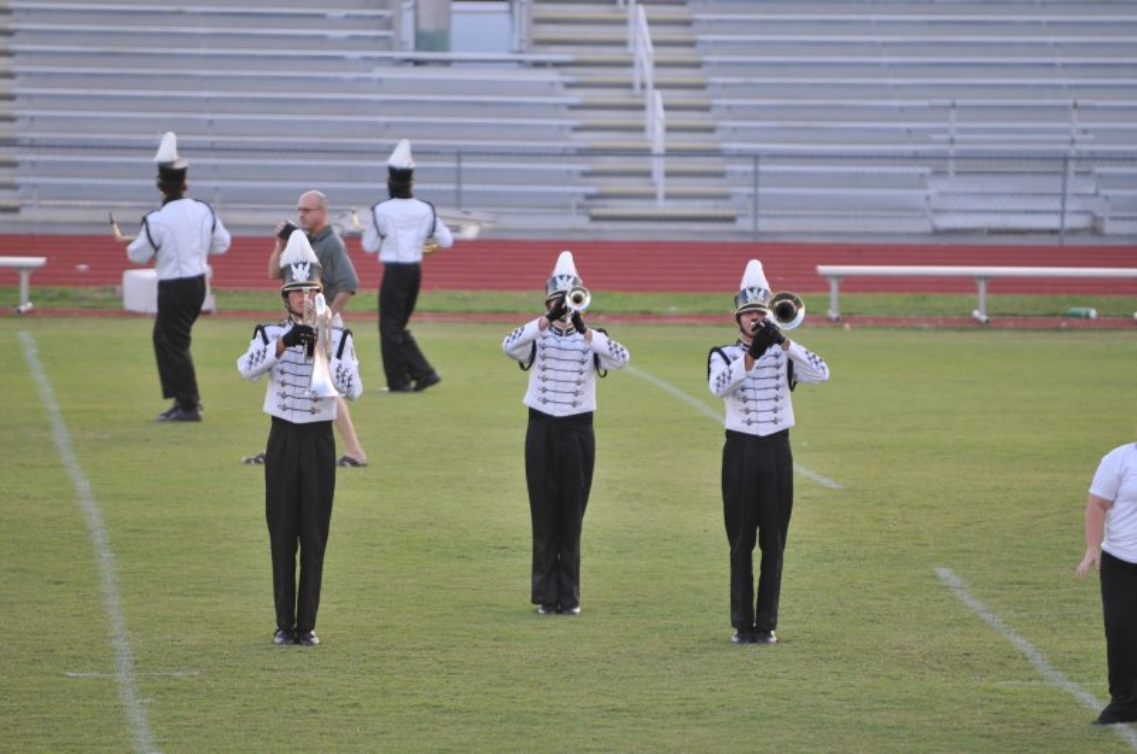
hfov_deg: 6.9
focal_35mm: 300
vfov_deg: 4.6
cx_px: 568
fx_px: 9462
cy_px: 377
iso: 200
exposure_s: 1/160
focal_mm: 200
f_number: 2.8
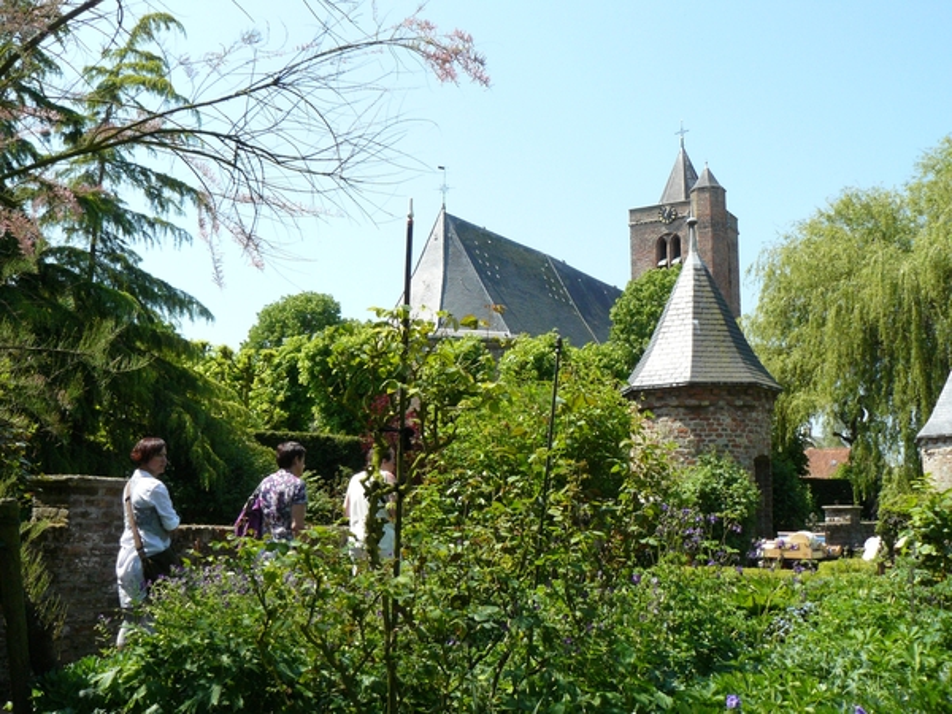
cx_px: 476
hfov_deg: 51.4
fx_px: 990
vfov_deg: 39.7
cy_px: 357
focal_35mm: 36
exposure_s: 1/400
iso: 200
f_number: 5.6
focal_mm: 6
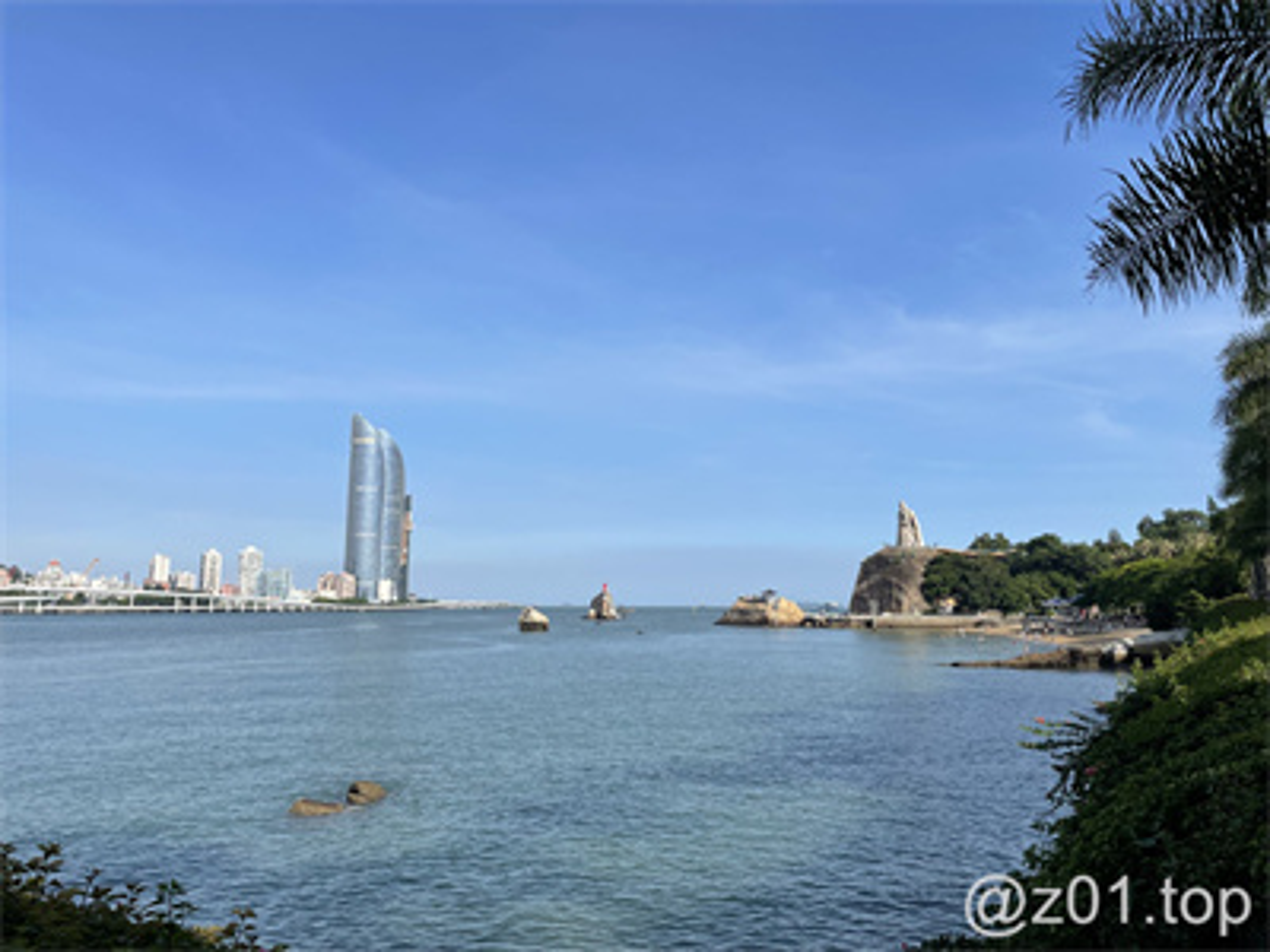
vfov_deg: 53.1
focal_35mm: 26
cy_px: 476
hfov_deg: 67.3
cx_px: 635
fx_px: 954
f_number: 1.6
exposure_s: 1/4132
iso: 32
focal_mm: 4.2
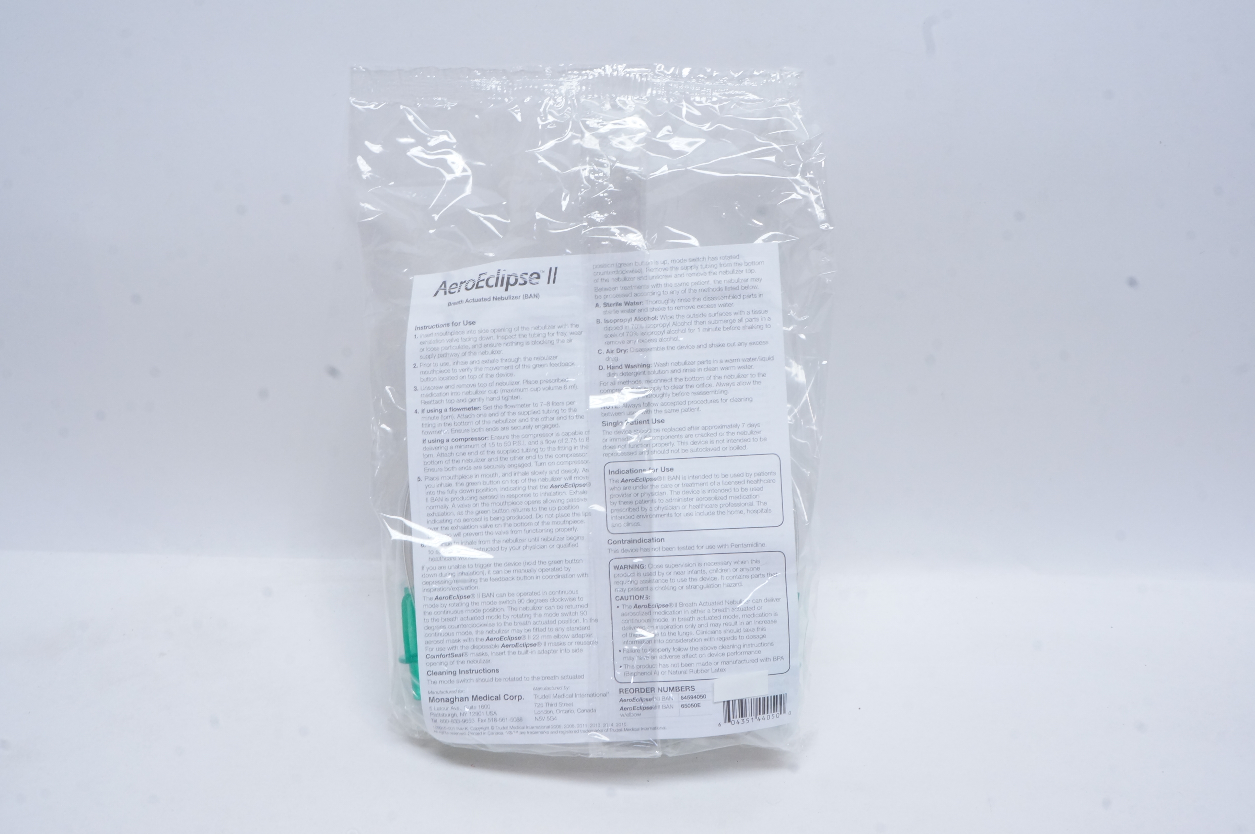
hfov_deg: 53.2
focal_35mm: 36
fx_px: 1254
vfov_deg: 36.8
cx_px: 628
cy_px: 417
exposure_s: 1/8
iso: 800
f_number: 18
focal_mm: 24
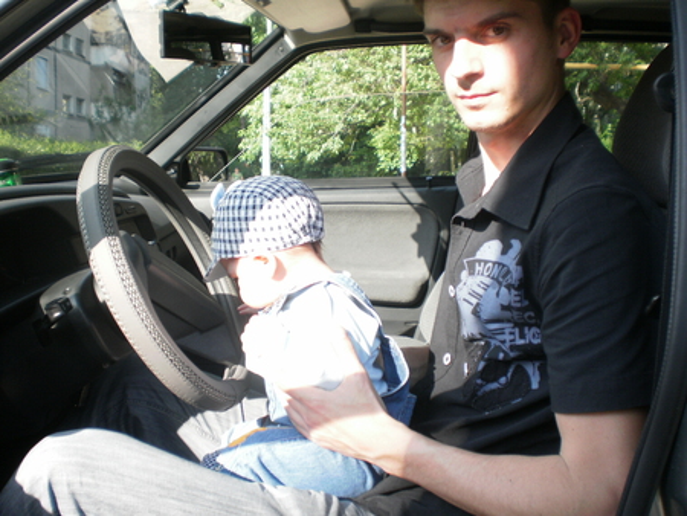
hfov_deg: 51.3
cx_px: 344
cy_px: 258
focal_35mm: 36
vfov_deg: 39.7
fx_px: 715
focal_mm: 6.3
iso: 100
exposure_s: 1/125
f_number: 3.1
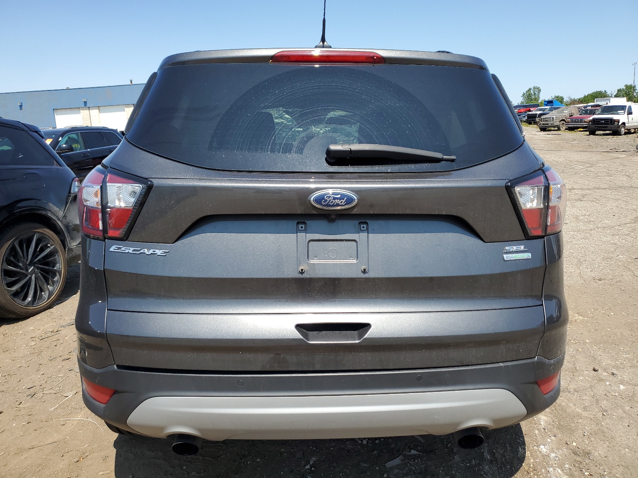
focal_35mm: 26
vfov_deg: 53.1
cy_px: 239
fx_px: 479
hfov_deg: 67.3
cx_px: 319
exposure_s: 1/2000
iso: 50
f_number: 1.5
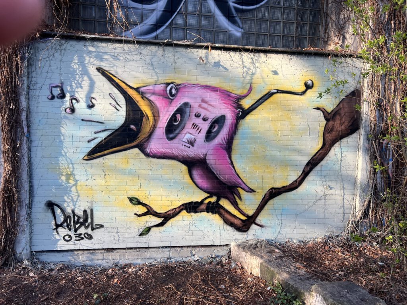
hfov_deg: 67.3
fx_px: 306
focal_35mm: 26
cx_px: 204
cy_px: 152
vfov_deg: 53.1
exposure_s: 1/217
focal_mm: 5.7
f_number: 1.5
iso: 40
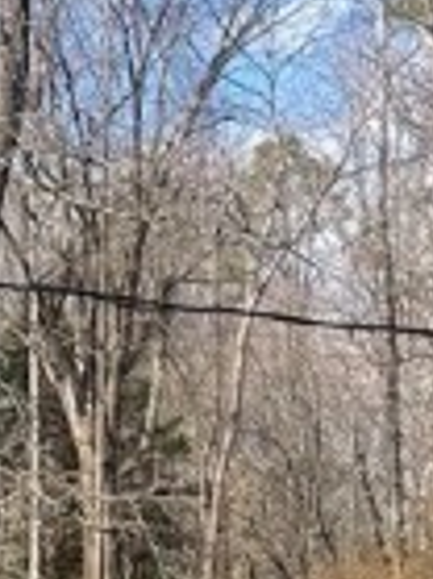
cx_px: -83
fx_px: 2405
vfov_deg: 13.7
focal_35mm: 144
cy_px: 183
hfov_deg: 10.1
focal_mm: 4.2
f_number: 1.6
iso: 32
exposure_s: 1/1984
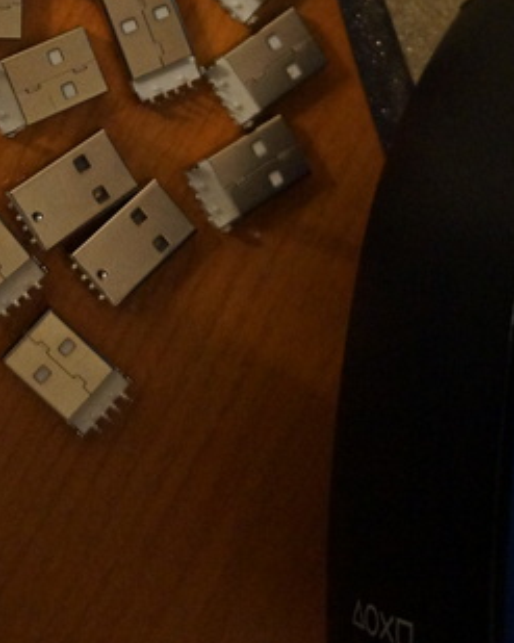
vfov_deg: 23.7
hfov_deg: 20.4
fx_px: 1408
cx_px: 79
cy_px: -102
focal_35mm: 74
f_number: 3.5
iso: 3200
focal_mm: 18
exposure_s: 1/125
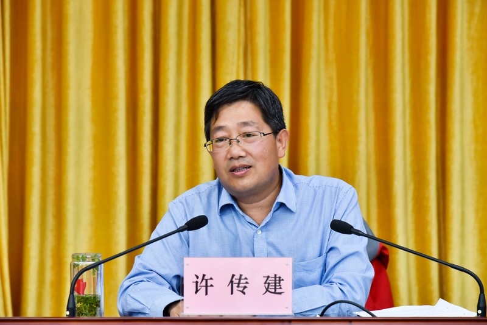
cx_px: 244
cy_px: 162
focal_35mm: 112
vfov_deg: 12.2
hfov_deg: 18.3
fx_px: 1516
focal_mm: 112
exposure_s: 1/50
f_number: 5.6
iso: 800
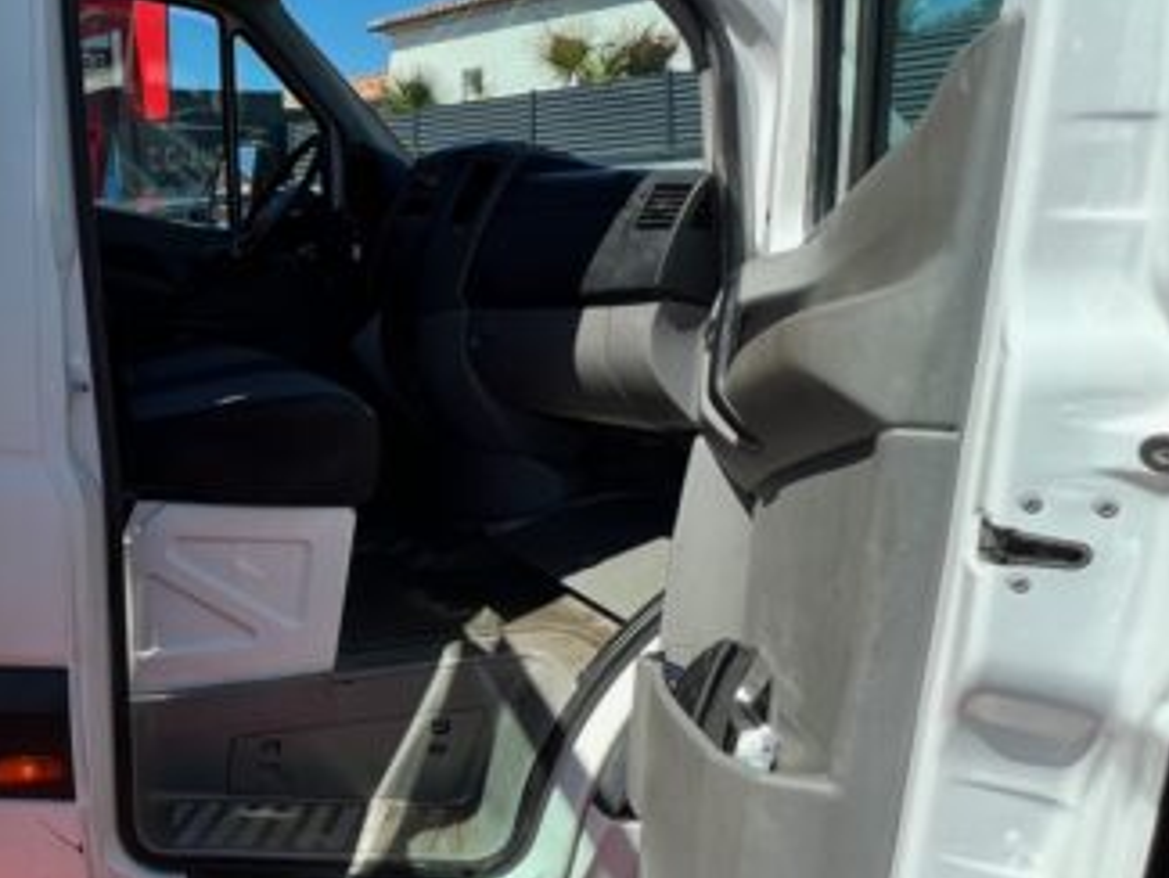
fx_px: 1081
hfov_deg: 45.3
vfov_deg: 44.1
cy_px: 378
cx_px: -65
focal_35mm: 32
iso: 32
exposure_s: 1/815
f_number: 1.8
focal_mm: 1.57
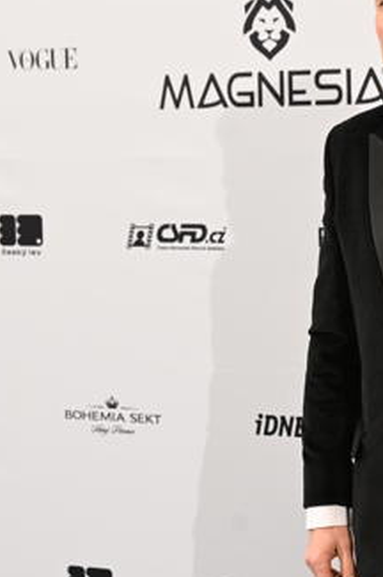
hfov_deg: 13.1
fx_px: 1631
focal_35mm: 102
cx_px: 420
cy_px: 272
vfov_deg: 20.0
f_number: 5
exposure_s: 1/160
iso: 3200
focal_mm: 48
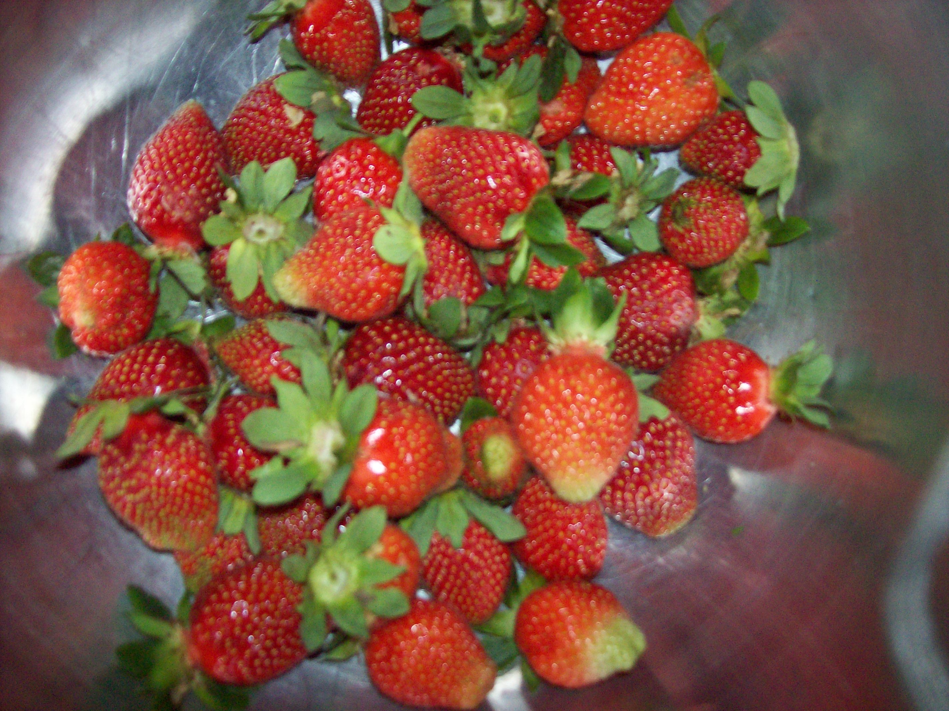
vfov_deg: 39.6
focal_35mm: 36
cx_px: 474
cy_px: 356
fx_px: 987
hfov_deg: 51.4
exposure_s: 1/64
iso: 140
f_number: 2.7
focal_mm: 6
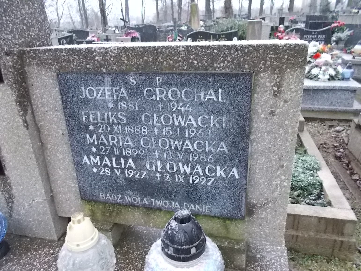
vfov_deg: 51.4
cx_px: 183
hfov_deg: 65.3
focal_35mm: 27
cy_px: 139
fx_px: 282
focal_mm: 4.6
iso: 400
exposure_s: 1/60
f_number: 3.2
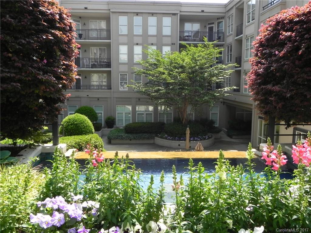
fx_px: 261
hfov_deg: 61.7
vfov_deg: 48.2
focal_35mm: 29
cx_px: 156
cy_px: 116
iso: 160
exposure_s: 1/192
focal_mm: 5.2
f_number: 5.6
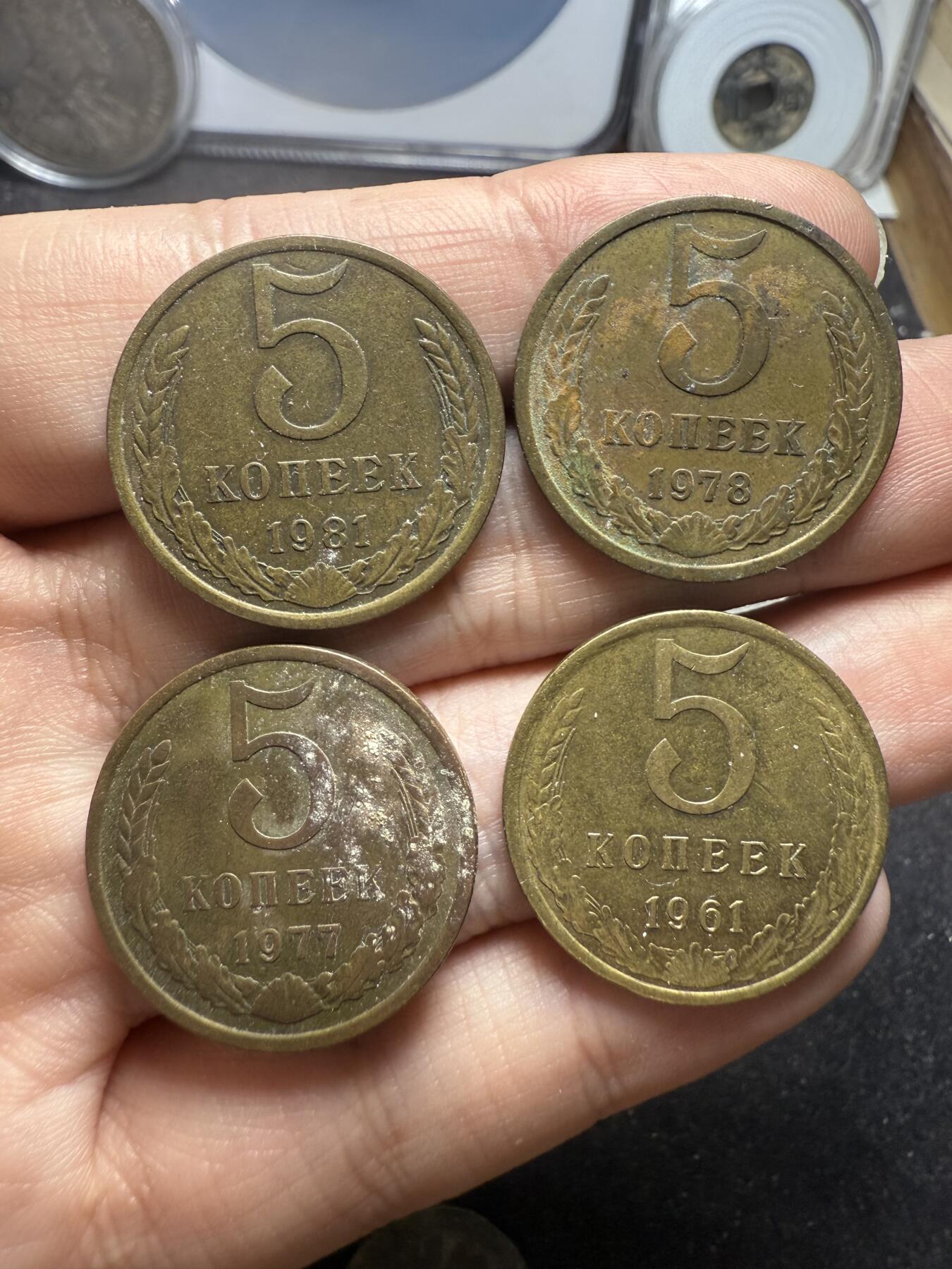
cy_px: 634
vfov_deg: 71.6
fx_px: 880
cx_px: 476
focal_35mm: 24
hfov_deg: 56.8
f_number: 2.2
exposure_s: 1/99
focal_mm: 2.22
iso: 125
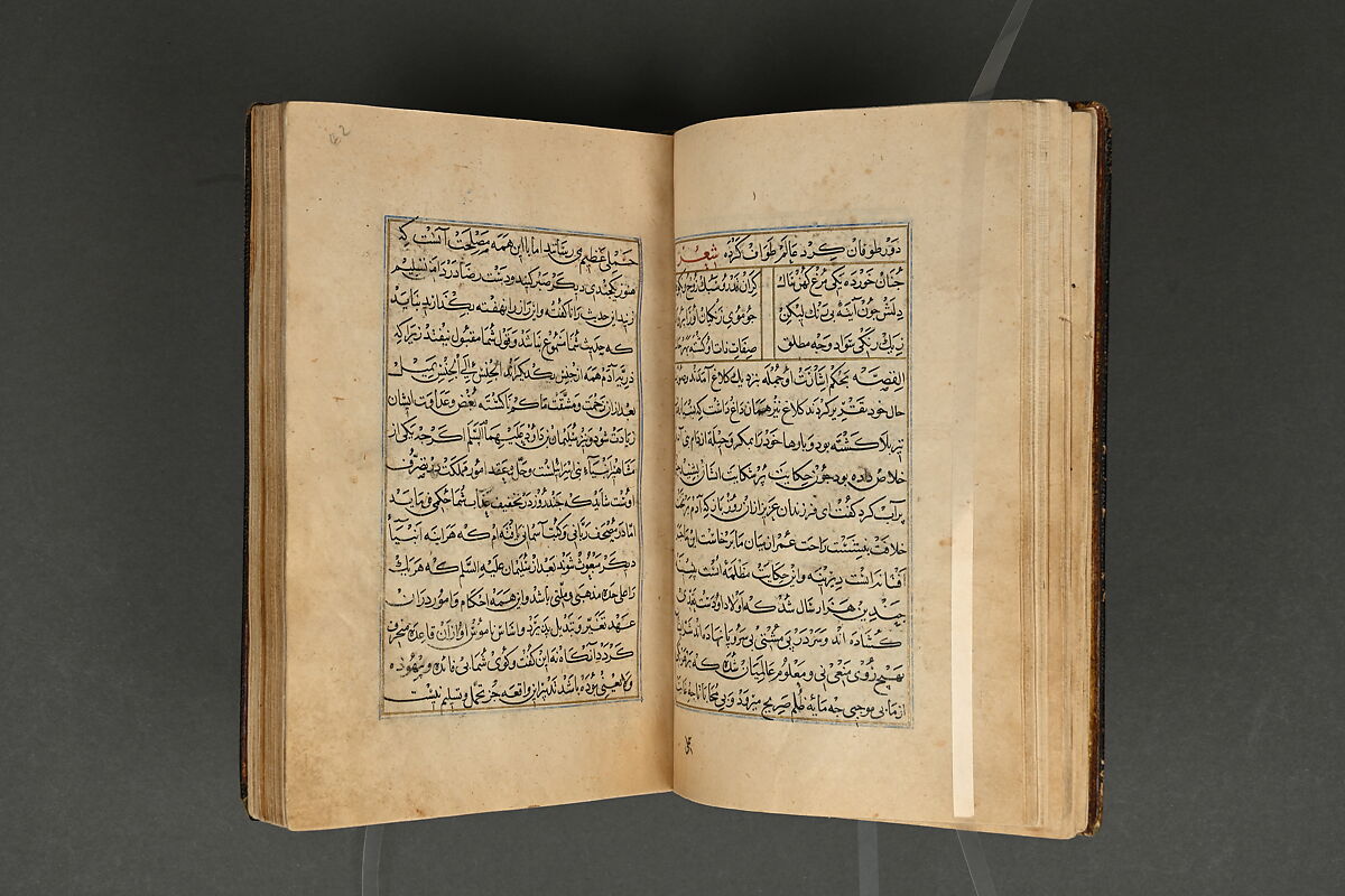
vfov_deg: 23.8
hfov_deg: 35.1
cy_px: 448
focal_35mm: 57
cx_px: 672
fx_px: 2129
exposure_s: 1/30
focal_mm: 57
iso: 250
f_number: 13
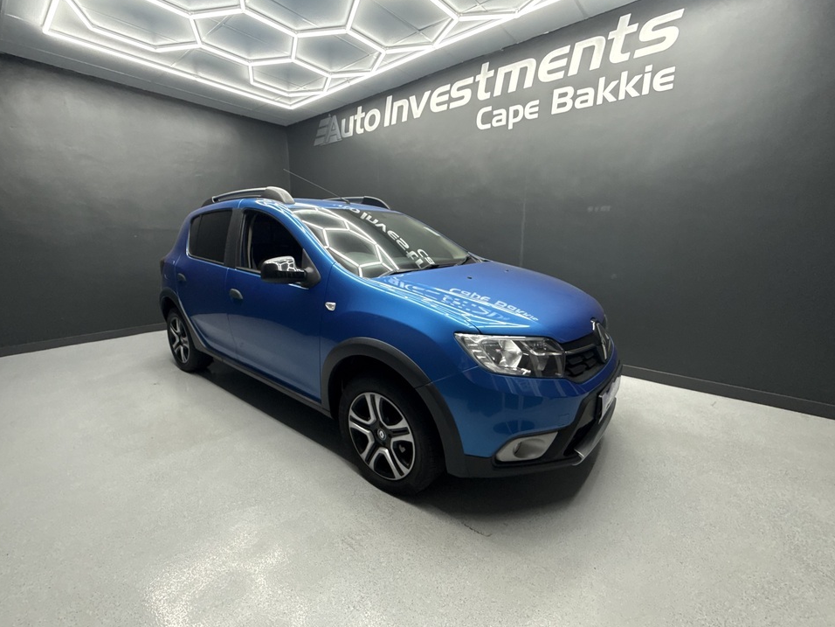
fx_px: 362
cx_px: 408
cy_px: 323
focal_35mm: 15
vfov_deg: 81.7
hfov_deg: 98.2
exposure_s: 1/100
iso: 250
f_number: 2.2
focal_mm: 2.22
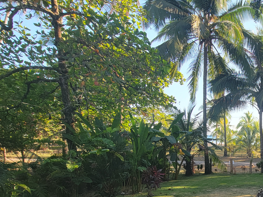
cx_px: 264
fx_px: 220
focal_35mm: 29
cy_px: 175
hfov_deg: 50.0
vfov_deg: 44.2
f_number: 2.2
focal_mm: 2.2
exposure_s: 1/263
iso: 50
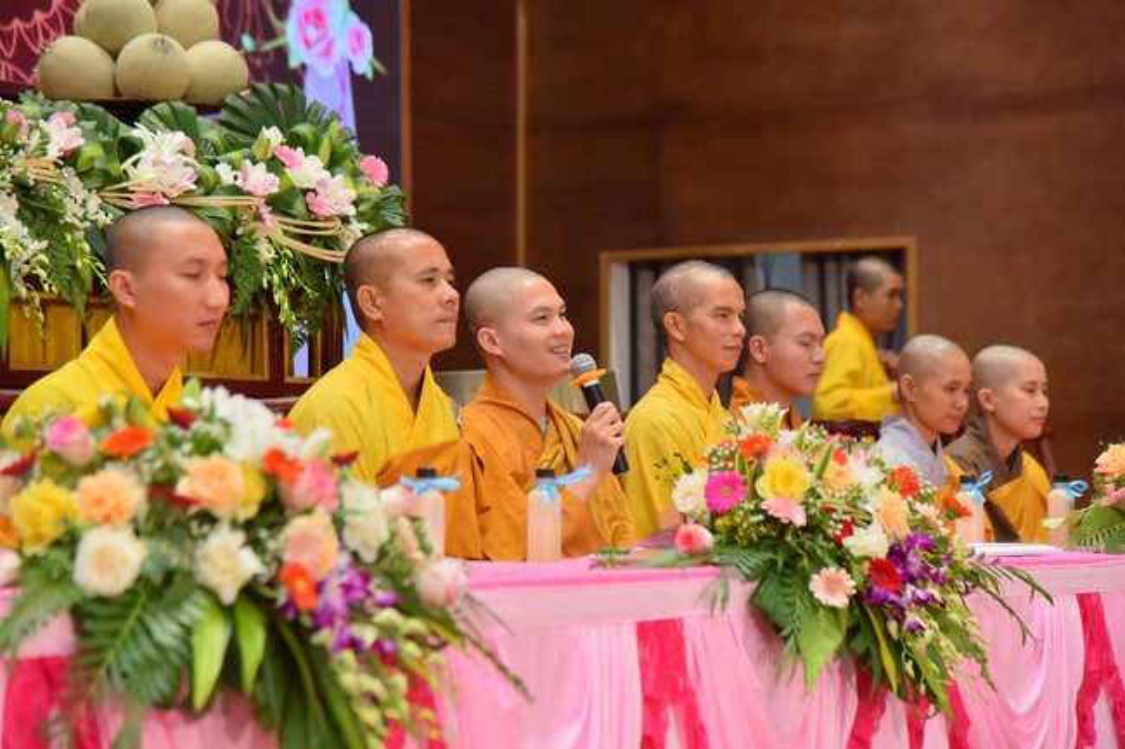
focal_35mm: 120
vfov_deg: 11.4
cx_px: 562
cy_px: 374
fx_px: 3749
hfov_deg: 17.1
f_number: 5.6
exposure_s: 1/160
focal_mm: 120
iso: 1250
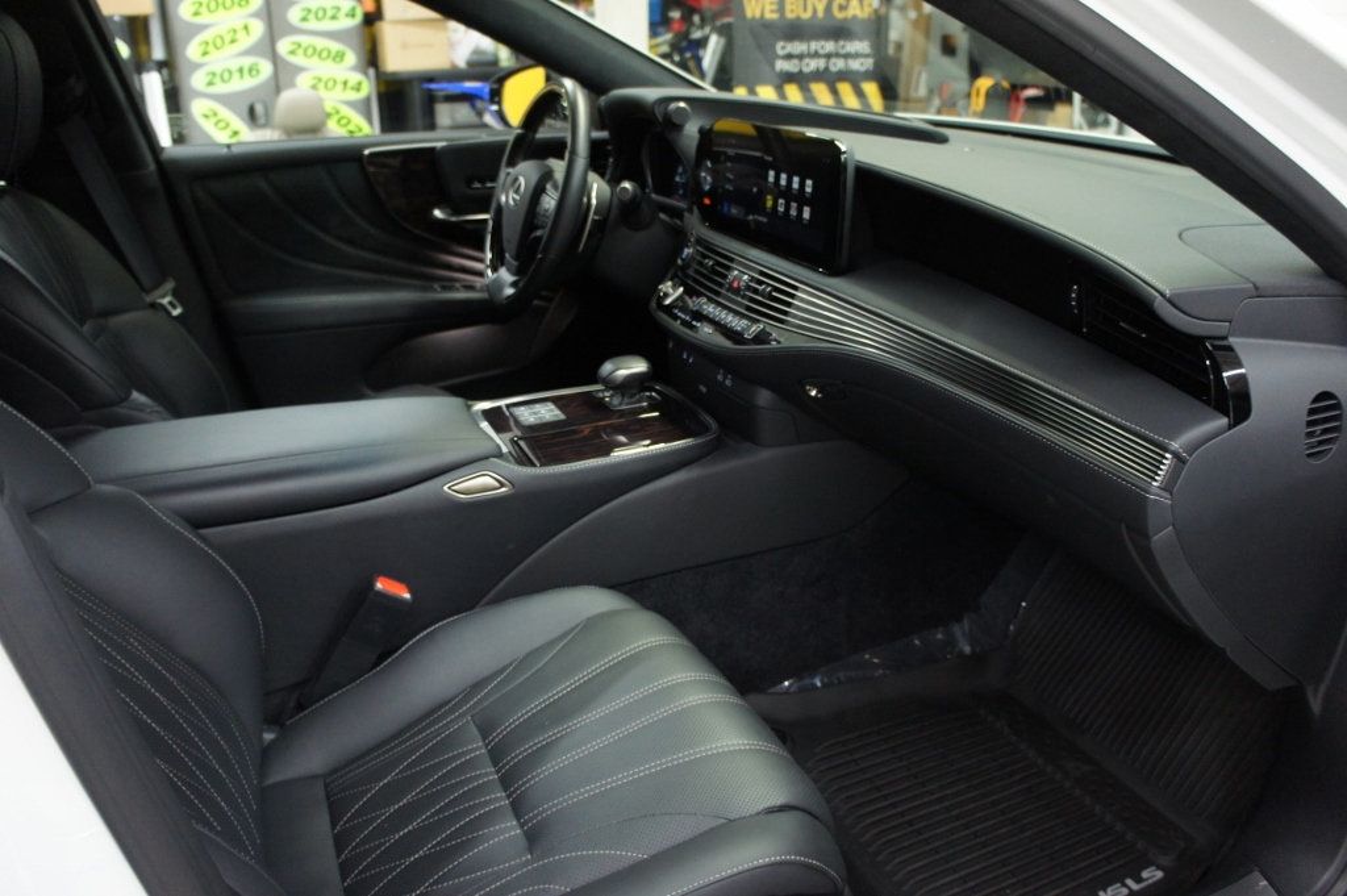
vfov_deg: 47.9
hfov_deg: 67.4
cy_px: 448
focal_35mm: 27
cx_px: 674
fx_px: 1009
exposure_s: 1/30
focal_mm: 18
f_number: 3.5
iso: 1250
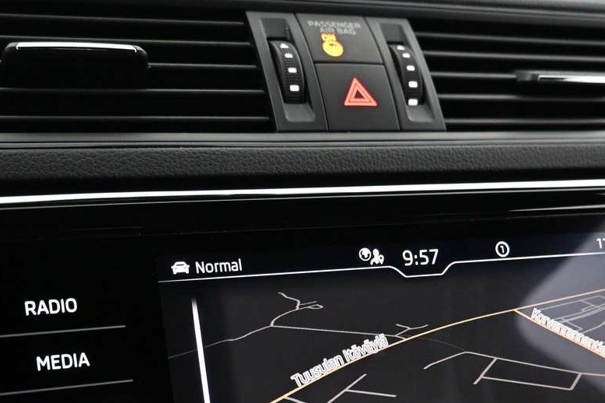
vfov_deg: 25.7
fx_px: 840
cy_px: 401
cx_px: 340
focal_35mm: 50
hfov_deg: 39.6
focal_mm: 16
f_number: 3.5
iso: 1600
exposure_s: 1/25
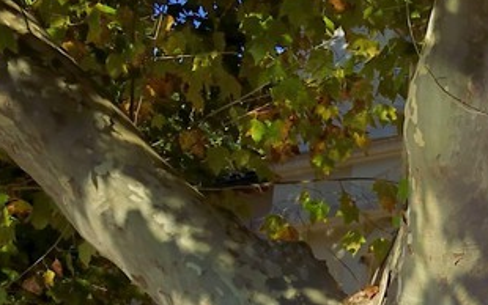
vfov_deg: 8.8
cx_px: 1066
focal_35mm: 147
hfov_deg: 12.1
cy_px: 362
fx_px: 1956
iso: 200
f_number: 11
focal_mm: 28
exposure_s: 1/200
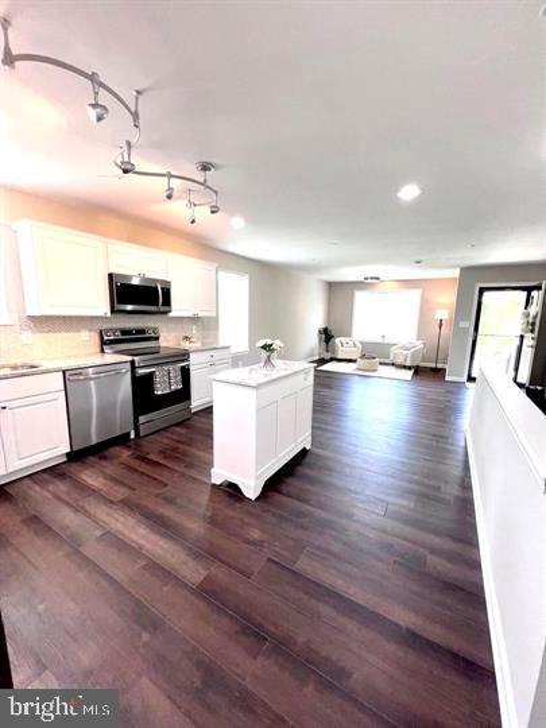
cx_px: 273
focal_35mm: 13
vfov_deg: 106.2
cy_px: 364
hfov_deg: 89.9
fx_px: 273
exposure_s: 1/120
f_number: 1.8
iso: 125
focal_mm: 1.57
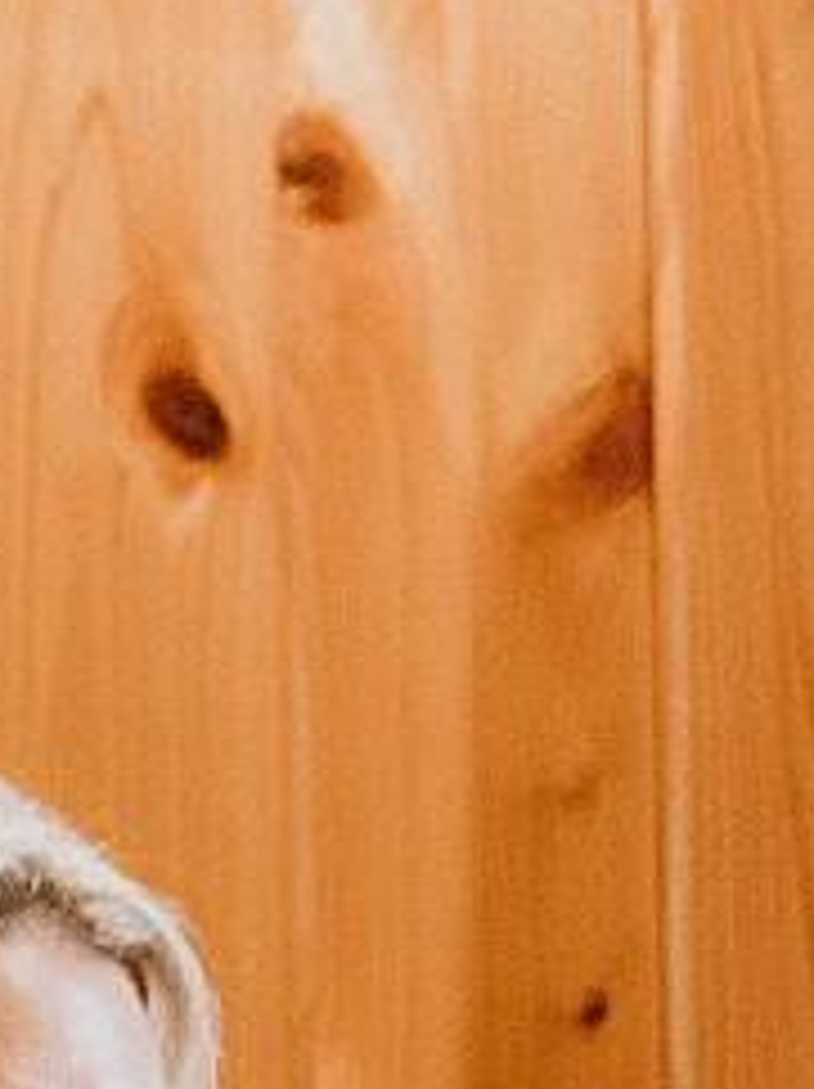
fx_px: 16992
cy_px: 2342
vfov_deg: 3.6
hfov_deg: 2.7
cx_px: -1219
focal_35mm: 541
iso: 3200
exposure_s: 1/100
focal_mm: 85
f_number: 1.8
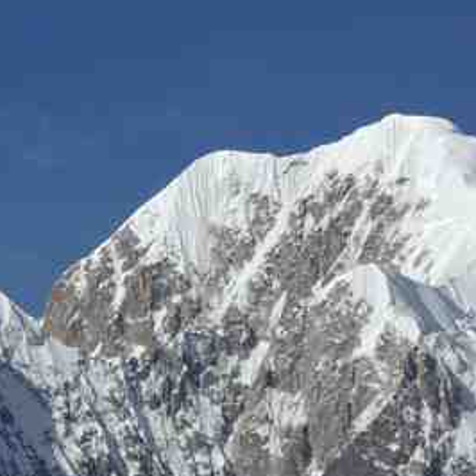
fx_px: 6341
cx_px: 118
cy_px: 440
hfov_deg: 4.3
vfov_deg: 4.3
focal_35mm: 408
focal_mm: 85
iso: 100
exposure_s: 1/250
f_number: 9.5
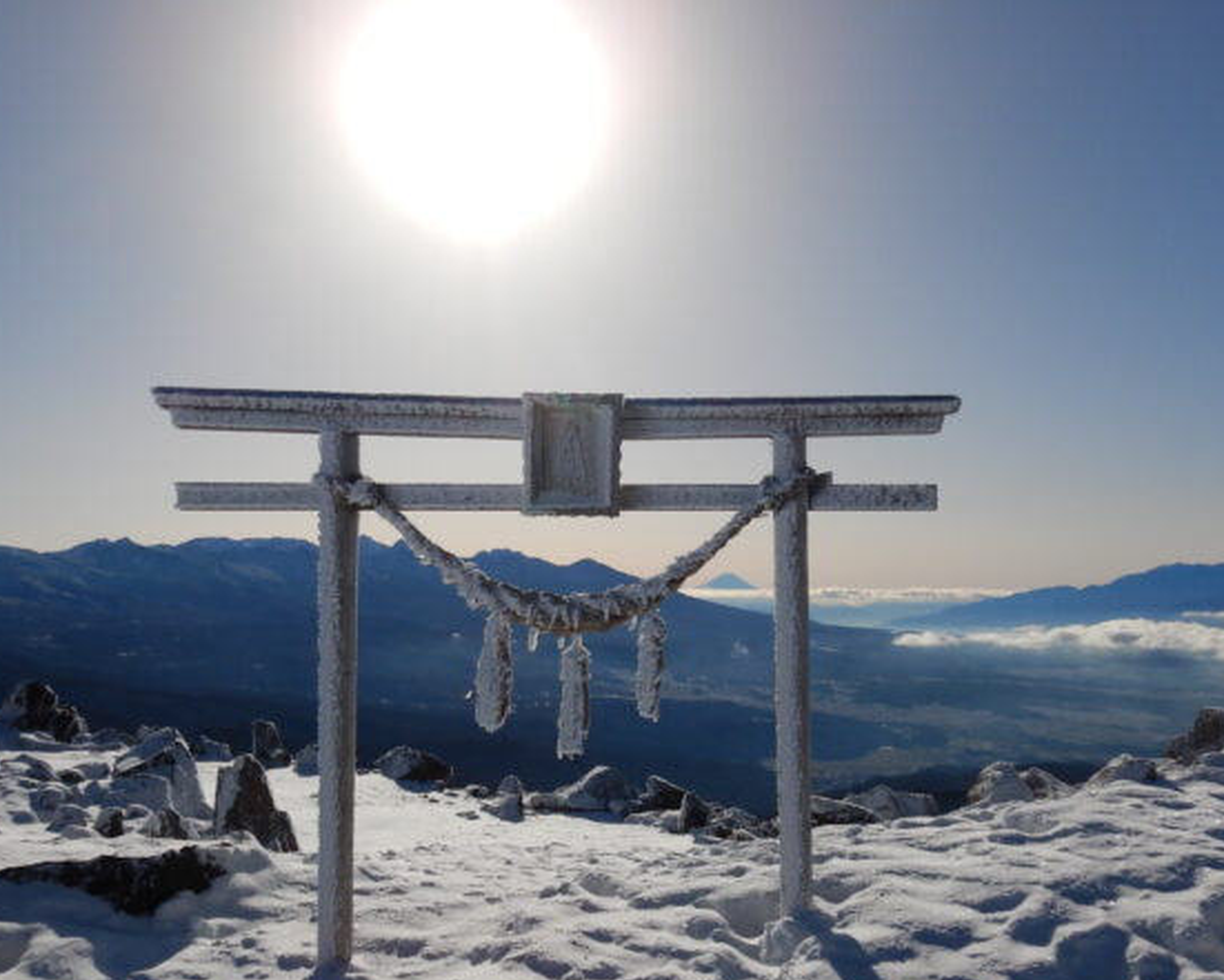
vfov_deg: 42.8
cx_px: 553
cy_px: 647
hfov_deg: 52.8
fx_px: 1232
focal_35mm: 34
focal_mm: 4.3
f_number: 8.2
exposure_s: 1/1000
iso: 125
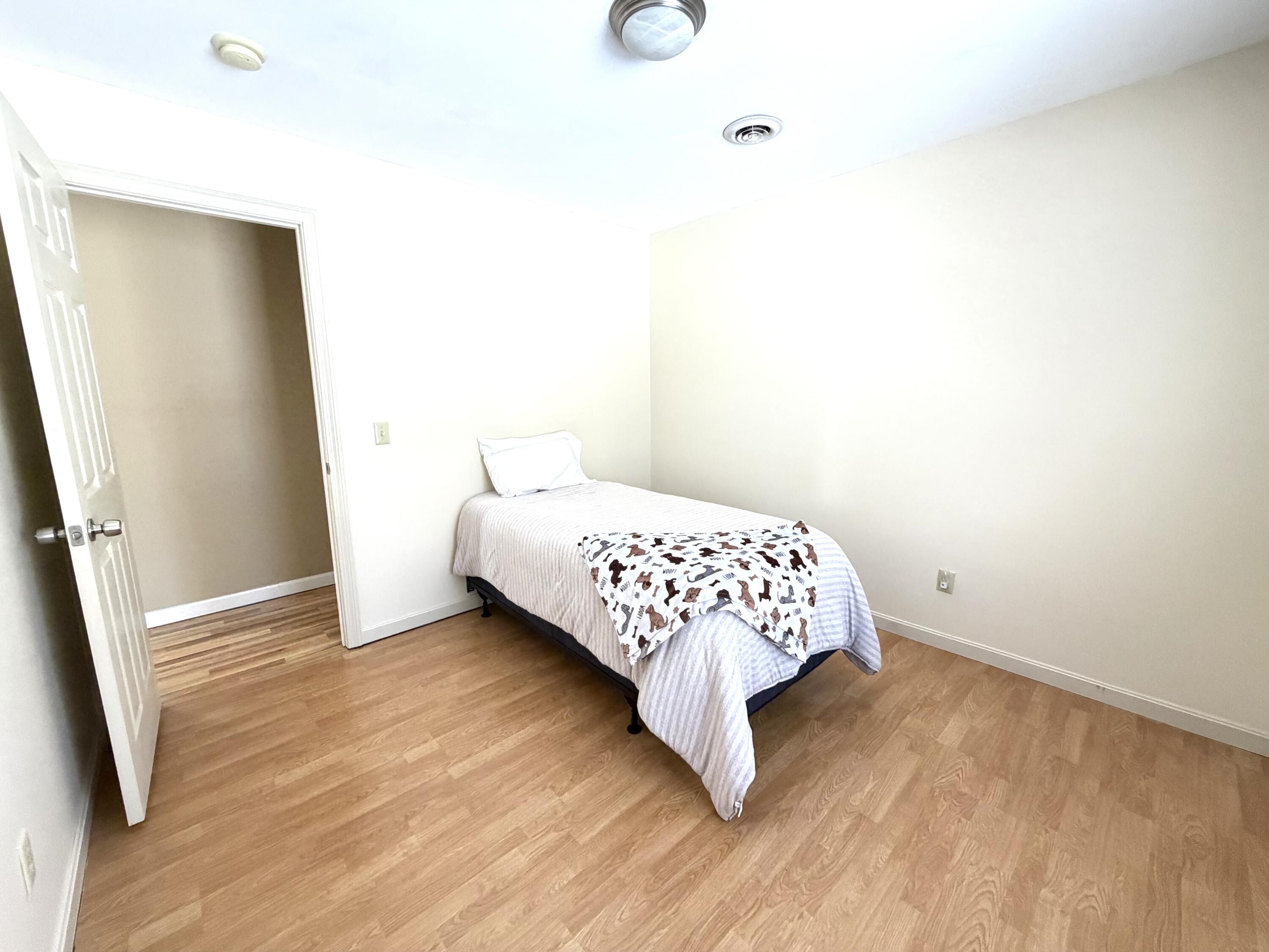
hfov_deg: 102.1
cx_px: 634
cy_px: 476
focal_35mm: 14
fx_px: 513
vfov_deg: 85.7
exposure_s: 1/60
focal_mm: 2.22
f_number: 2.2
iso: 500
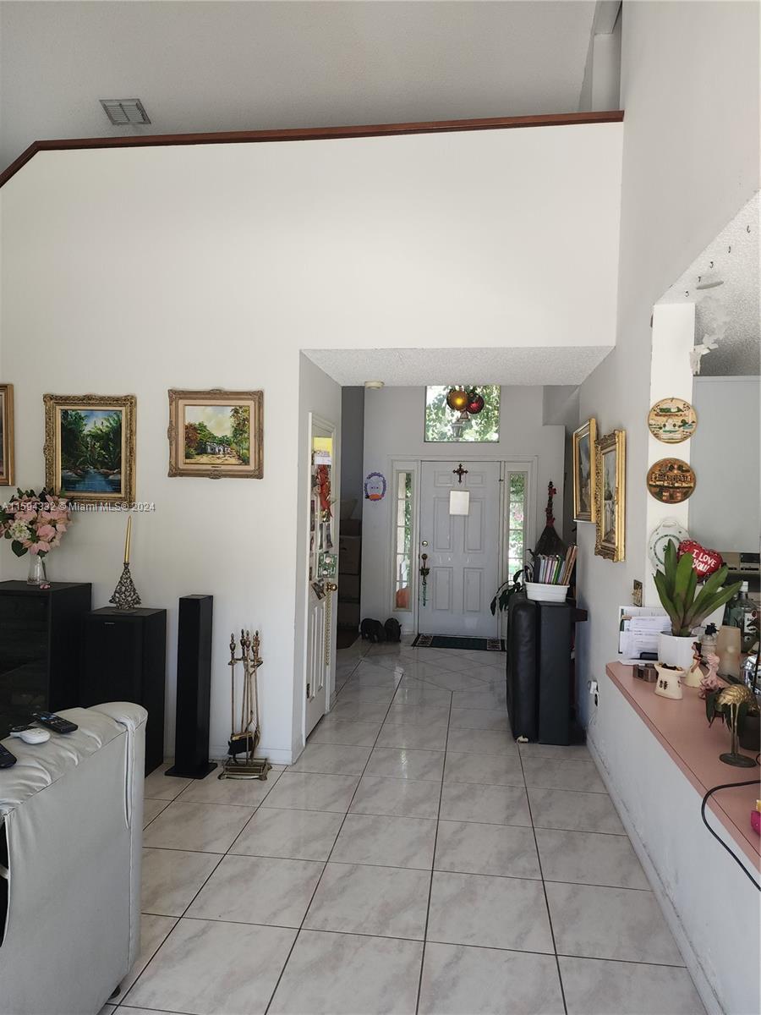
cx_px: 380
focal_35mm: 23
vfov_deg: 73.9
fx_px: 674
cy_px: 508
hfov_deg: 58.9
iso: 50
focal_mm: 6.4
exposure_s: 1/60
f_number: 1.8
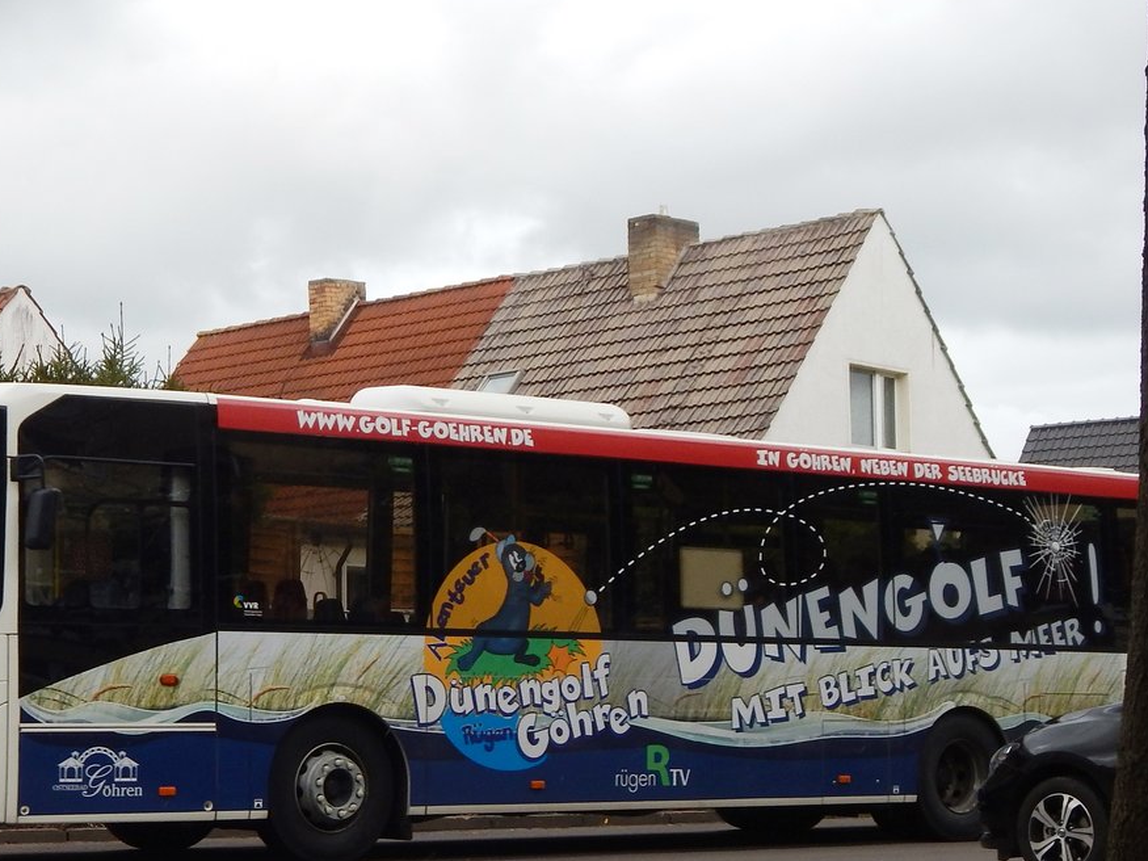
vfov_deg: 24.8
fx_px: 1956
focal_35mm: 59
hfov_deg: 32.6
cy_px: 467
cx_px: 474
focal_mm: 7.7
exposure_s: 1/640
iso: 125
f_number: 3.6
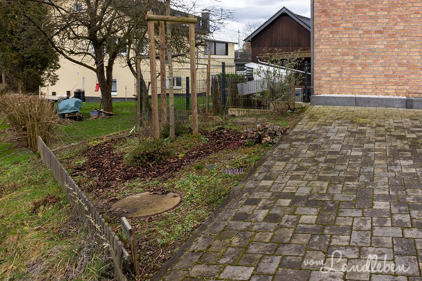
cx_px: 211
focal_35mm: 24
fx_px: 281
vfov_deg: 53.1
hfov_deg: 73.7
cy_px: 140
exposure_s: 1/250
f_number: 3.5
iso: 125
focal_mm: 16
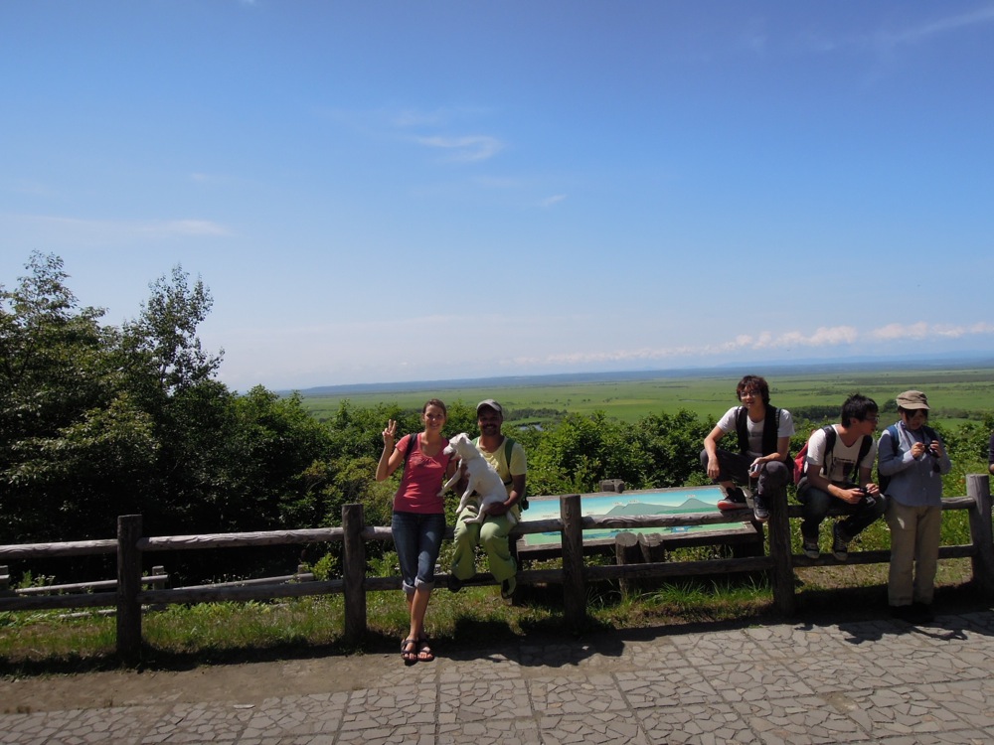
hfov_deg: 71.6
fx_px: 689
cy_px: 372
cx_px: 497
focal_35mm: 24
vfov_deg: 56.8
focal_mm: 4.3
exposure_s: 1/1250
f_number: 5
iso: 160
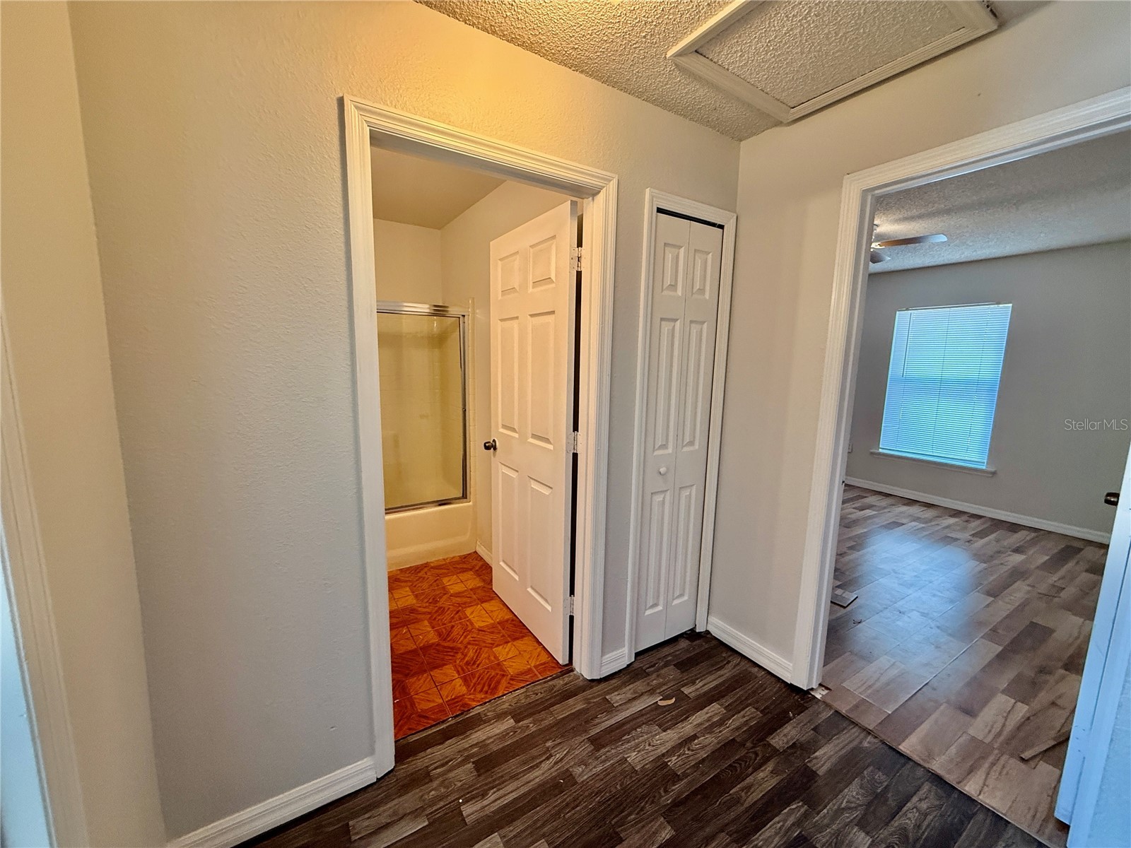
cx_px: 566
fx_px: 457
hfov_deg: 102.1
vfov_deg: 85.7
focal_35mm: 14
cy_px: 424
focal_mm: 2.22
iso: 250
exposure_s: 1/120
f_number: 2.2
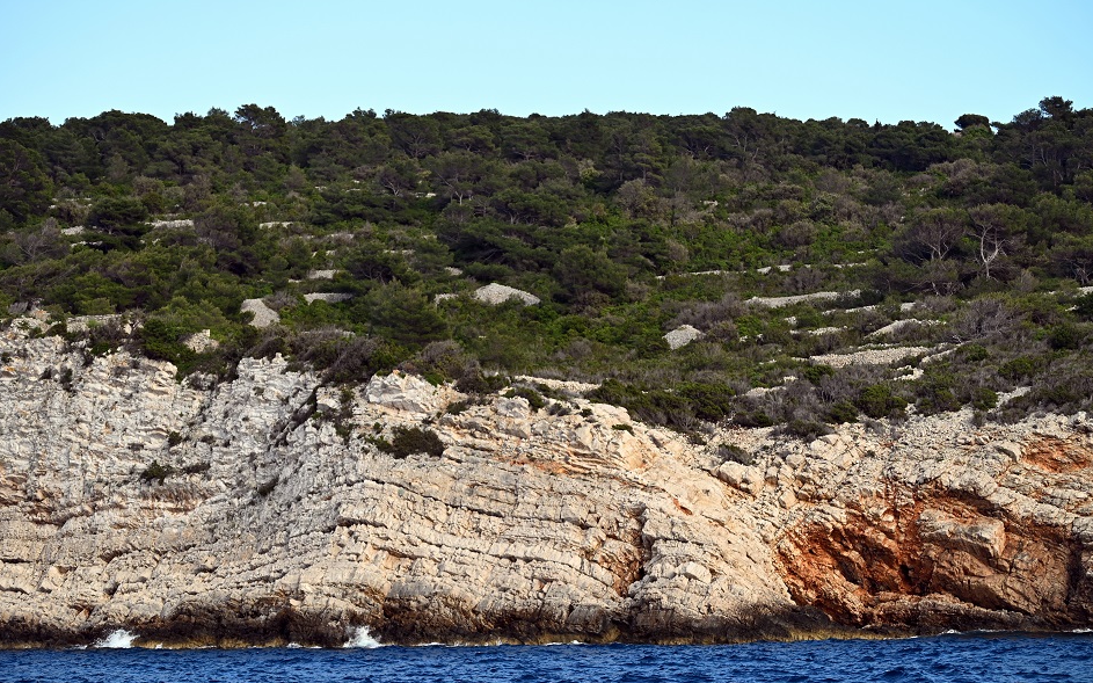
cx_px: 547
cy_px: 351
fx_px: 3365
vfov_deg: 11.6
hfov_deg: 18.4
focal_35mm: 113
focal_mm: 110
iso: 200
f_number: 5.6
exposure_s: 1/500
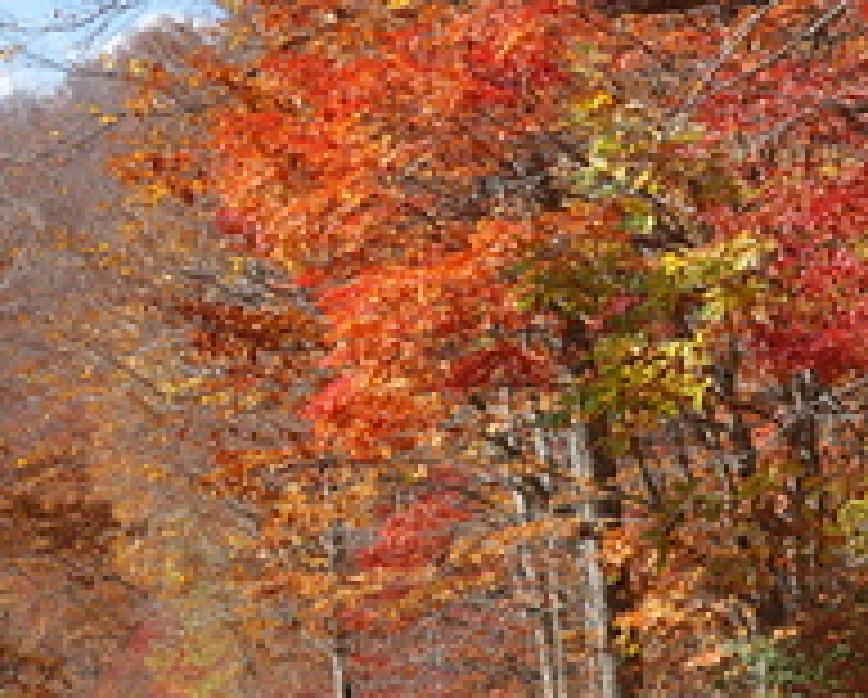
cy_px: 457
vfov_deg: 10.5
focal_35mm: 148
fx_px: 3808
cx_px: 306
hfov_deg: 13.0
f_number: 5.6
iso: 125
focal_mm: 22.74
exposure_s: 1/320
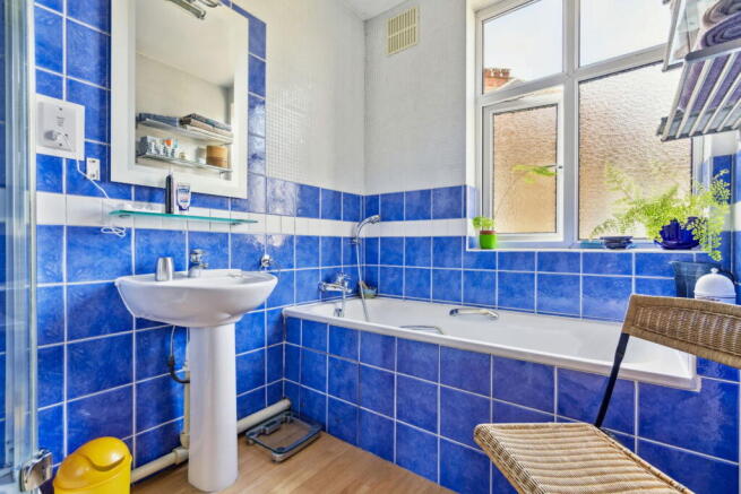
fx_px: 329
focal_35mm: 16
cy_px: 247
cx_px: 370
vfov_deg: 73.8
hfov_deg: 96.7
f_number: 8
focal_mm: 16
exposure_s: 1/13
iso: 640
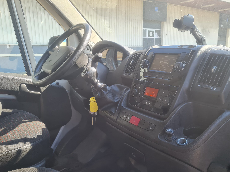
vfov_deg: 46.7
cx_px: 120
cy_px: 97
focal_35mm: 30
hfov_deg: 59.9
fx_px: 199
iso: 50
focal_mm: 5.4
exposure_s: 1/216
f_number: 1.8
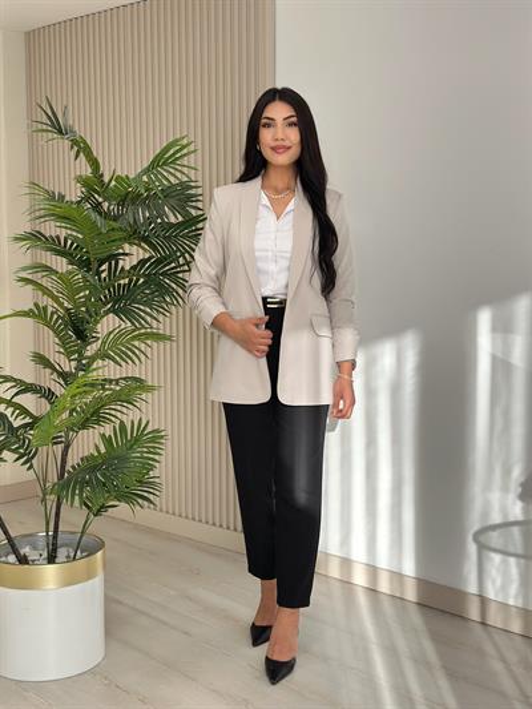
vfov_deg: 39.6
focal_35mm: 48
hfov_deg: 30.3
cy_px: 354
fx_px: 983
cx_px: 266
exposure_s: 1/574
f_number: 1.78
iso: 80
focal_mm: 6.86
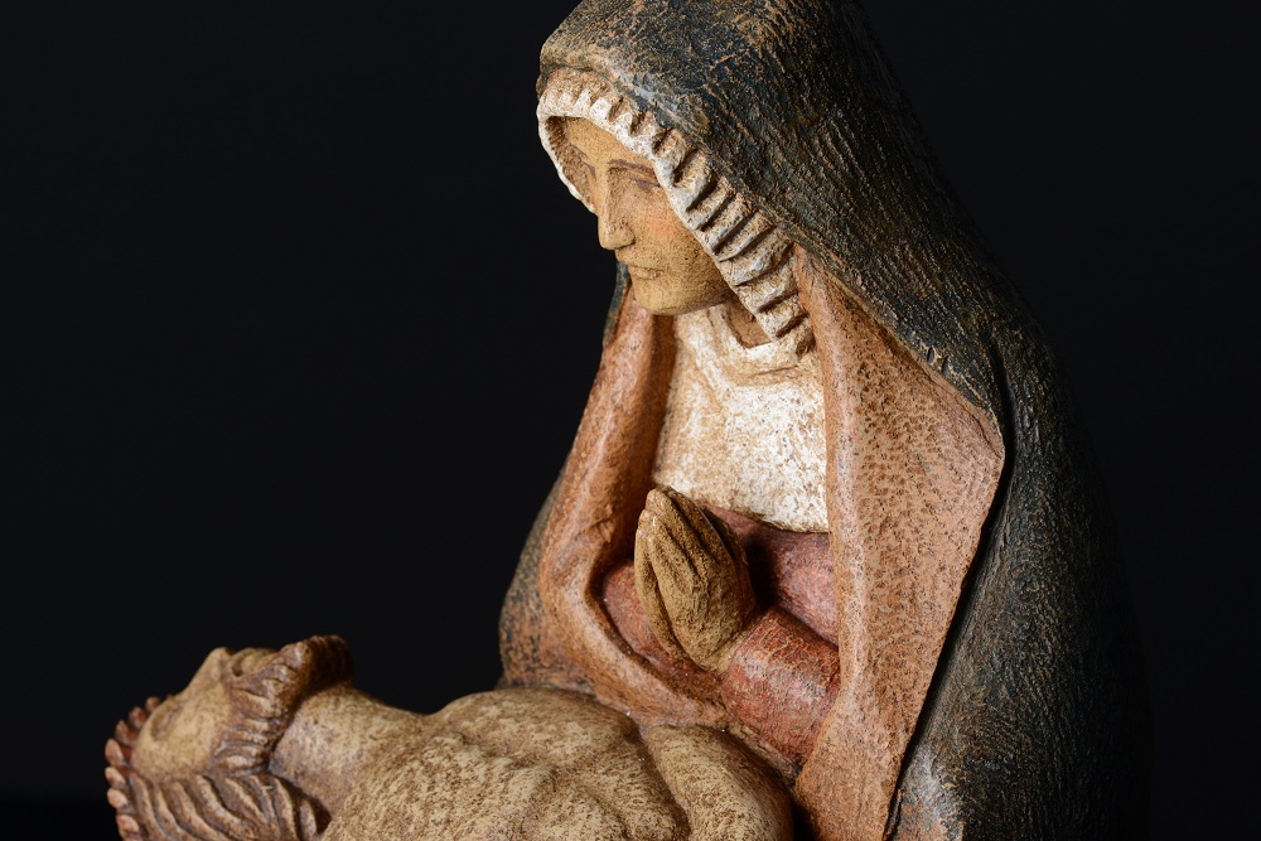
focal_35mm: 105
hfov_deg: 19.5
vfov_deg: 13.0
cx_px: 630
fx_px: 3678
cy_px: 420
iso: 200
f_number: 16
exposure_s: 1/125
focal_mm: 105
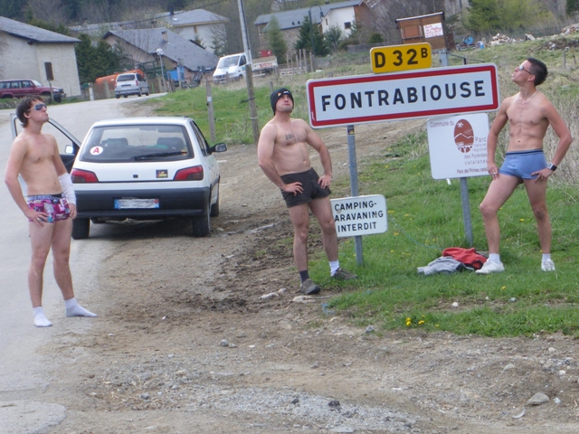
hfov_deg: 24.4
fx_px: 1338
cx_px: 290
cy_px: 217
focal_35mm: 80
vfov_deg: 18.4
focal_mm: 14.1
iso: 64
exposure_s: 1/125
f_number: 4.8
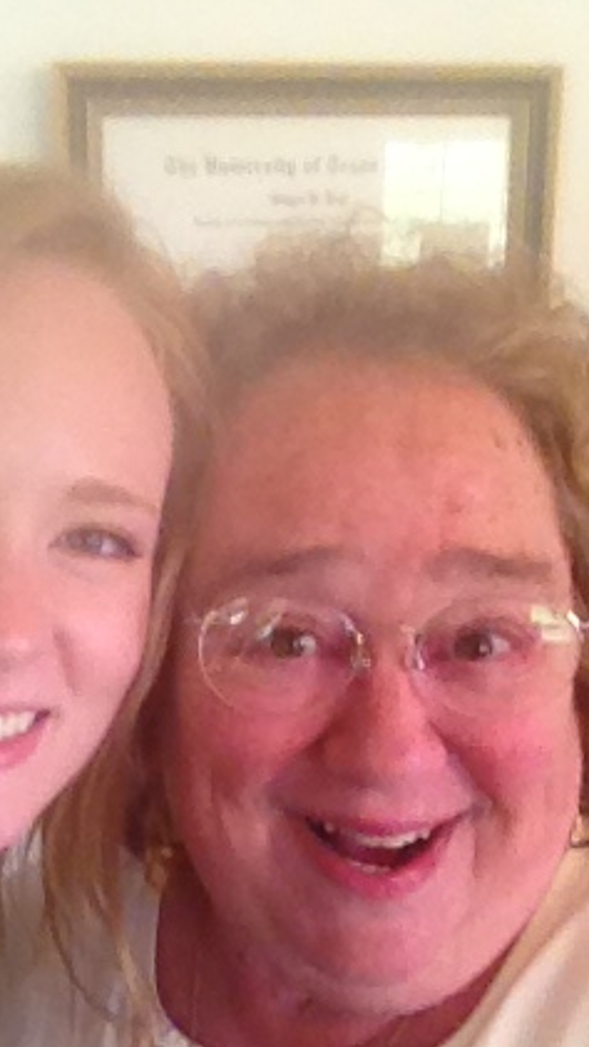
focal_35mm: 58
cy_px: 766
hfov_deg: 20.7
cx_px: 236
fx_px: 1609
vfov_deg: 35.3
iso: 160
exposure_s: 1/40
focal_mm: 1.85
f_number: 2.4
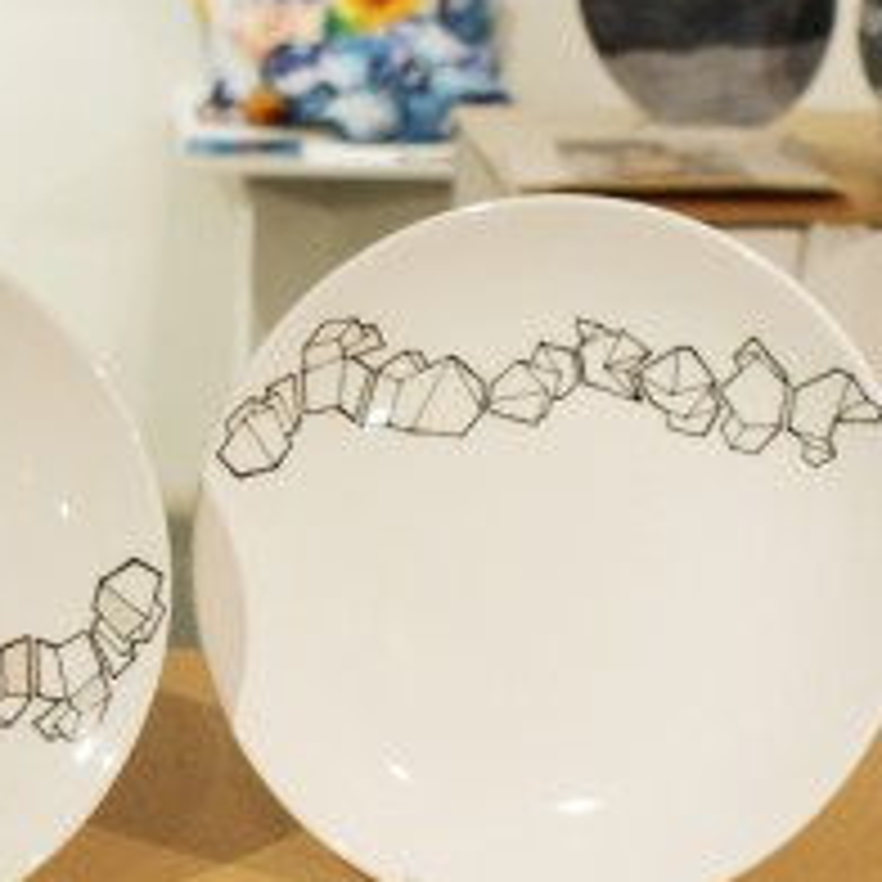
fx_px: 3085
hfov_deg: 15.9
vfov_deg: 16.2
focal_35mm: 107
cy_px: 580
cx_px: -4
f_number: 5.6
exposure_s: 1/20
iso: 400
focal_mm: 35
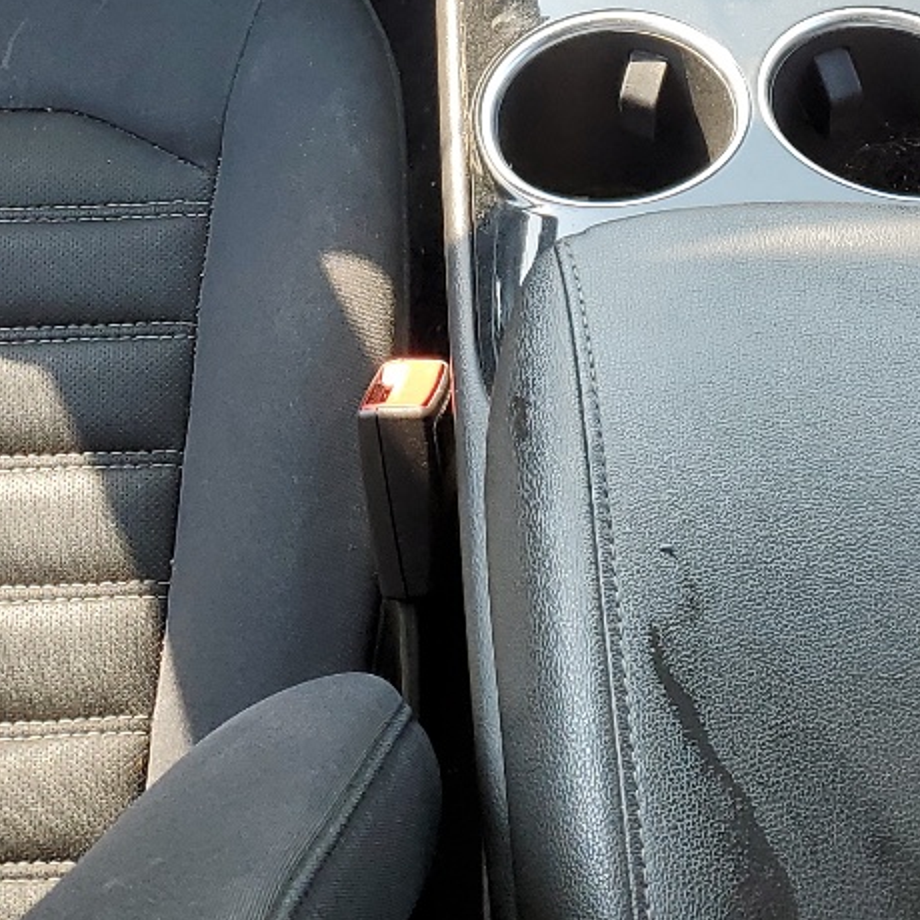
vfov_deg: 20.2
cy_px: -204
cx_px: 510
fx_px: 2406
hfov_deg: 21.6
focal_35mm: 80
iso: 50
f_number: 1.5
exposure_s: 1/250
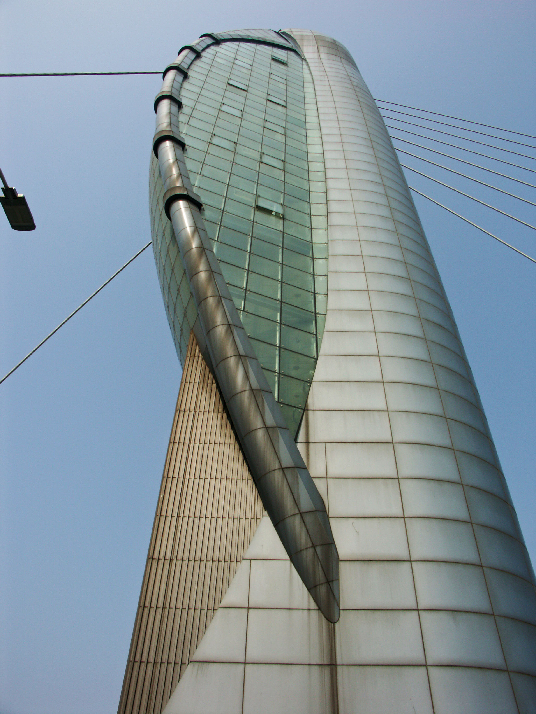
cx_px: 268
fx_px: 578
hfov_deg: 49.7
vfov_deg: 63.4
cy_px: 357
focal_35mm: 28
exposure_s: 1/400
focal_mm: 7.2
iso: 64
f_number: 8
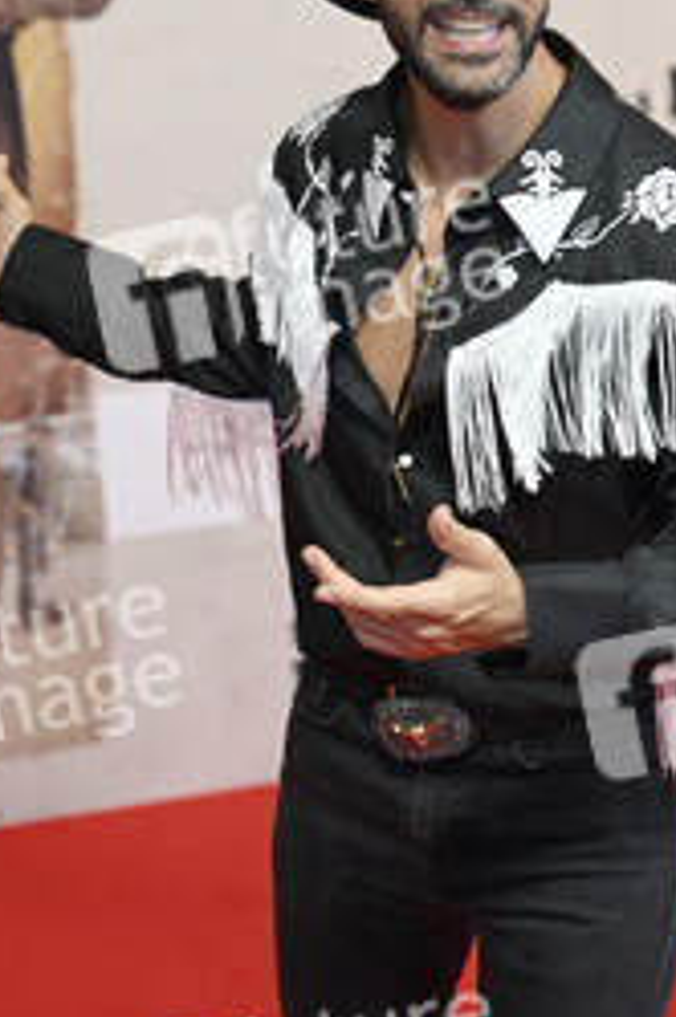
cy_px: 480
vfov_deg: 21.3
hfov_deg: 14.2
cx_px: 415
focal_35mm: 96
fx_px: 2711
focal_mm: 60
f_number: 2.8
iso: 250
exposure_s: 1/160
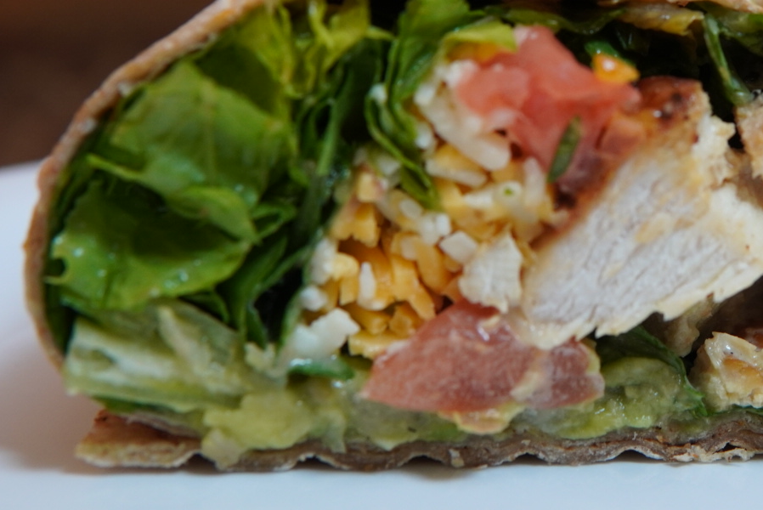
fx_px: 1718
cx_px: 686
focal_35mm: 81
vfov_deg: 16.8
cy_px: 112
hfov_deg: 24.3
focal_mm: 30
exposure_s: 1/160
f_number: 4
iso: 640
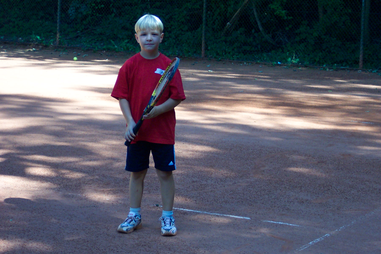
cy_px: 127
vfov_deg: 12.0
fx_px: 1206
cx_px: 190
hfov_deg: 17.9
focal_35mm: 114
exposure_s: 1/250
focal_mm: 24
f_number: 4.8
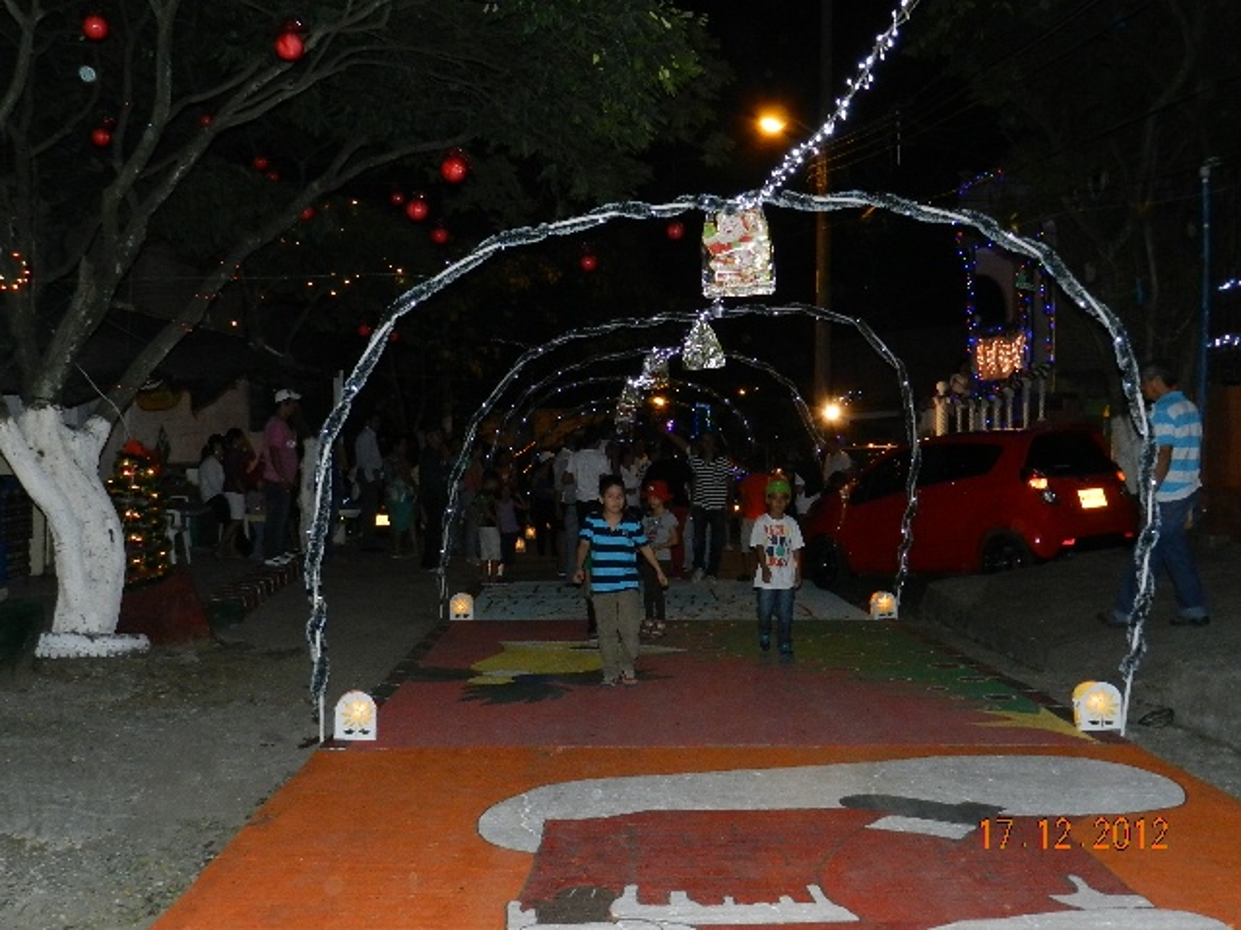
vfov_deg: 37.7
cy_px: 465
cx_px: 620
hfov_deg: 49.0
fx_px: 1362
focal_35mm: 38
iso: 800
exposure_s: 1/30
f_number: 4
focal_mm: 6.7
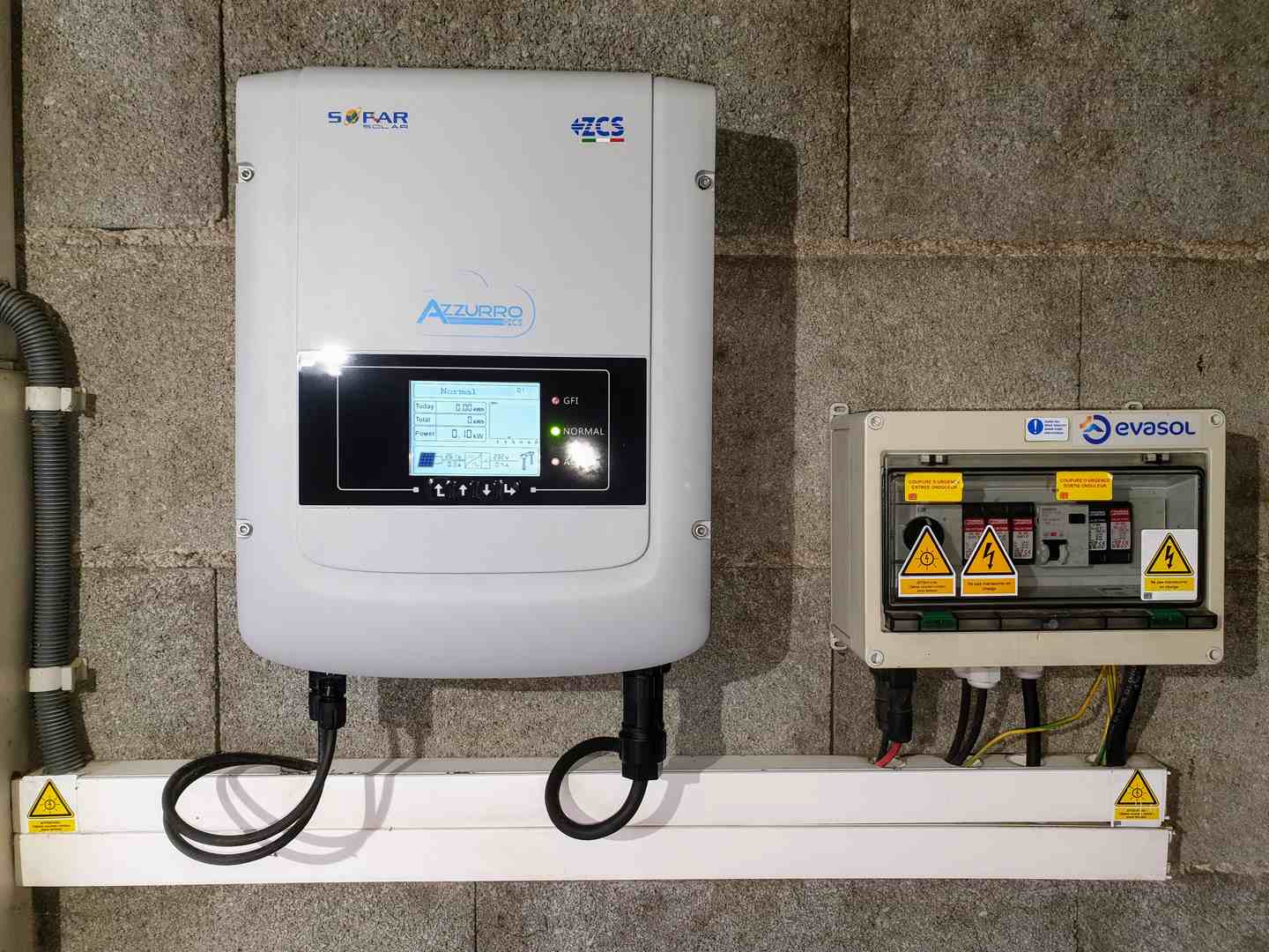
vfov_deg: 53.1
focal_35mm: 26
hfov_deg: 67.3
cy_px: 476
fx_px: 953
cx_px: 634
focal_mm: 4.3
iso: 50
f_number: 2.4
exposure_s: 1/50
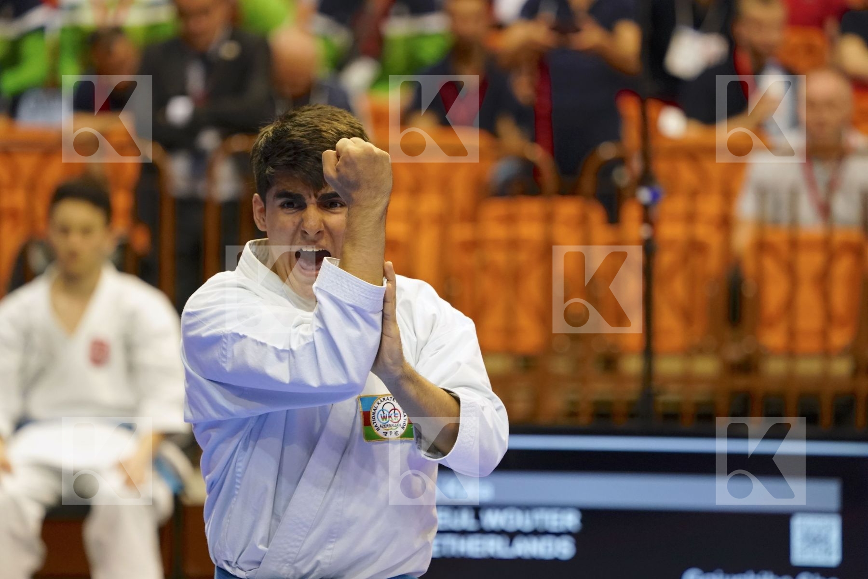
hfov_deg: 7.1
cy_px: 290
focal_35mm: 291
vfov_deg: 4.7
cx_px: 434
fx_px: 7016
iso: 4000
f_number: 5.6
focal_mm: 291
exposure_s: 1/400
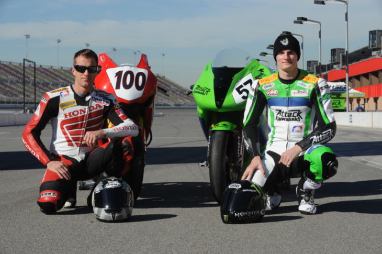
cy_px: 127
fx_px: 912
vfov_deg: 15.9
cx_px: 191
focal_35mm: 86
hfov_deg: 23.7
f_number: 14
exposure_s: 1/250
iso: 200
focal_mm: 86
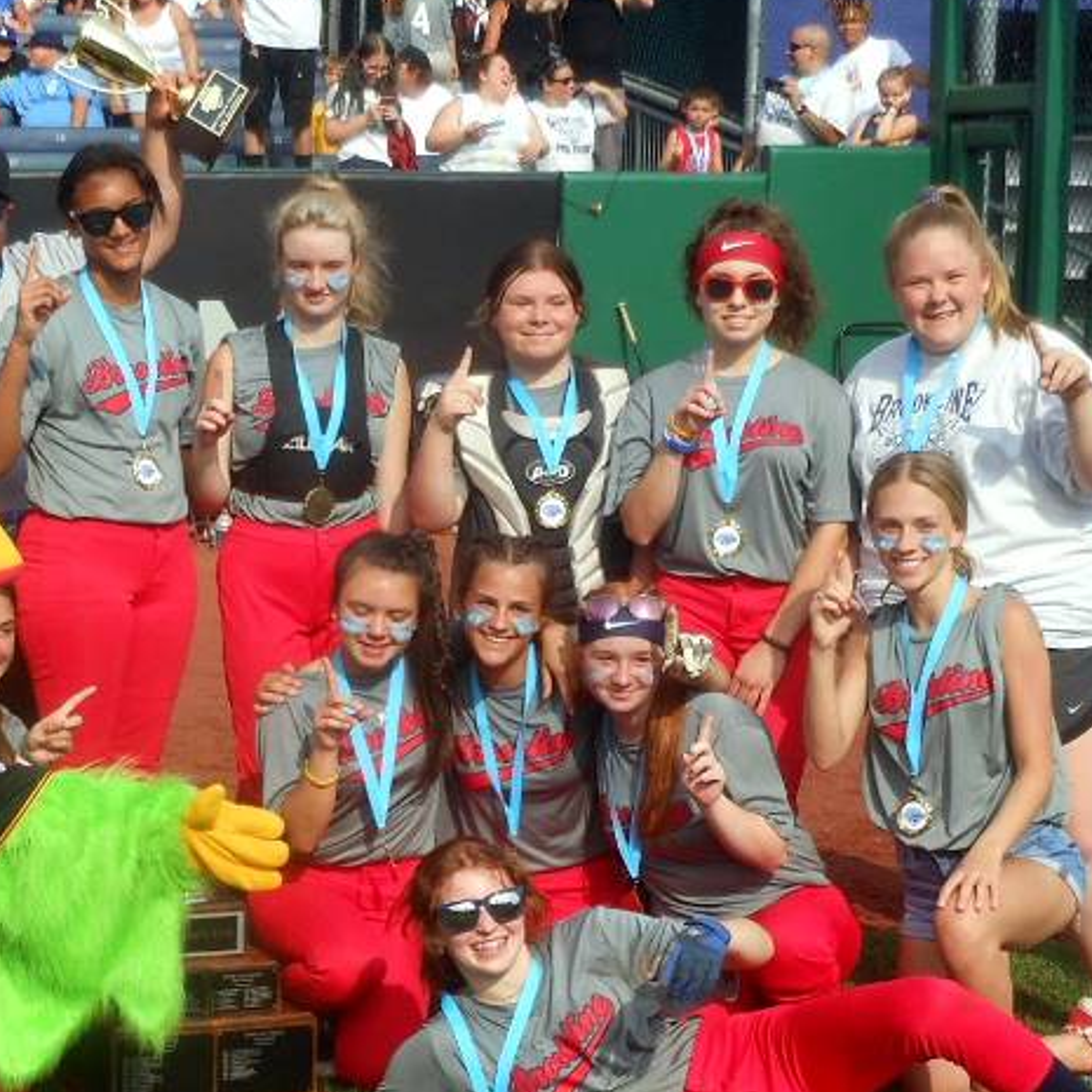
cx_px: 310
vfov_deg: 19.5
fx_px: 3176
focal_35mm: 89
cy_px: 721
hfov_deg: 19.4
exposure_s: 1/400
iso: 80
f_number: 4.3
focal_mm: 6.9
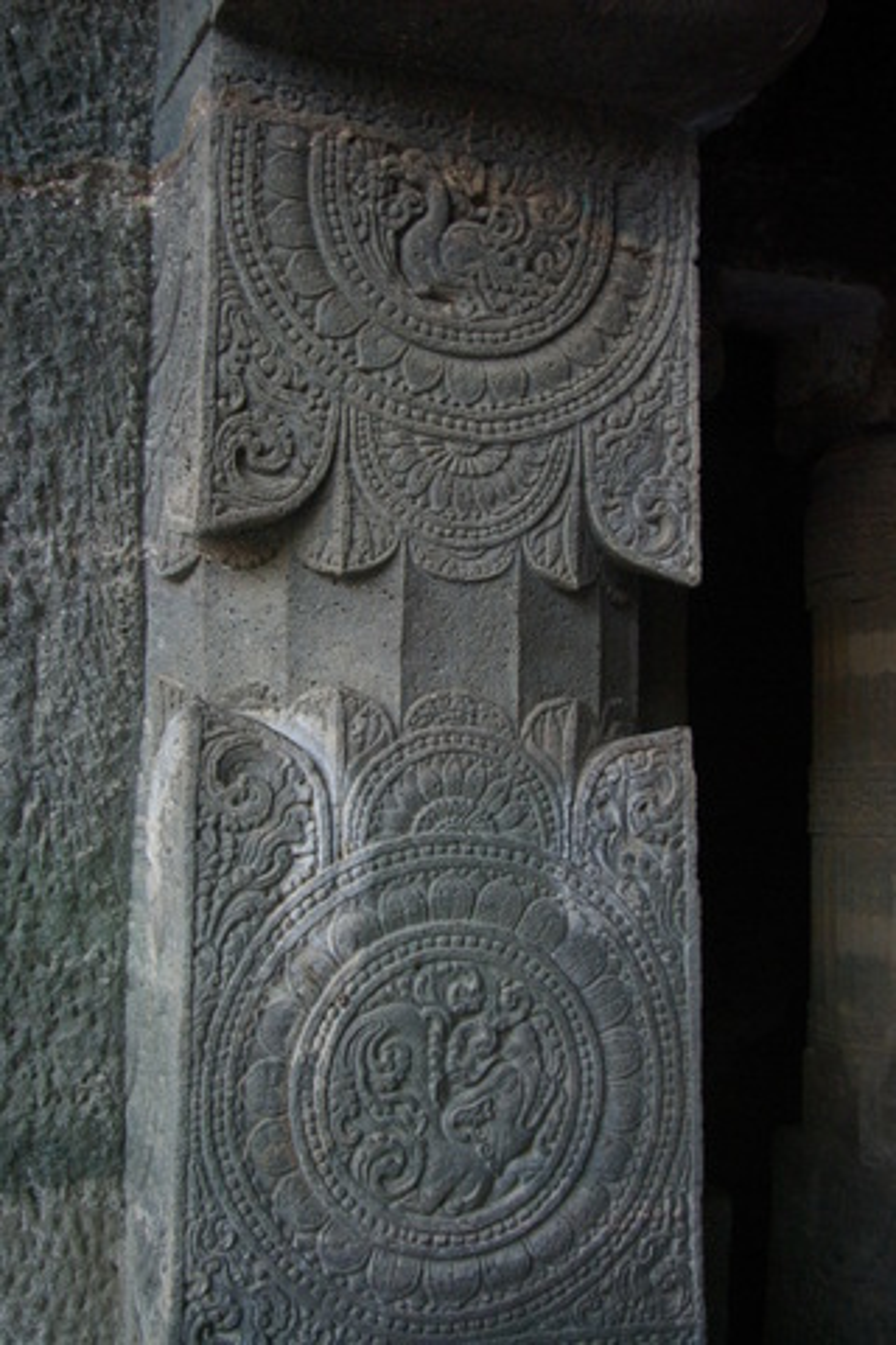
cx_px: 448
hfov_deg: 34.2
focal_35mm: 39
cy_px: 672
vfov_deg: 49.6
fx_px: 1456
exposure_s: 1/45
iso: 800
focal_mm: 26
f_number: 4
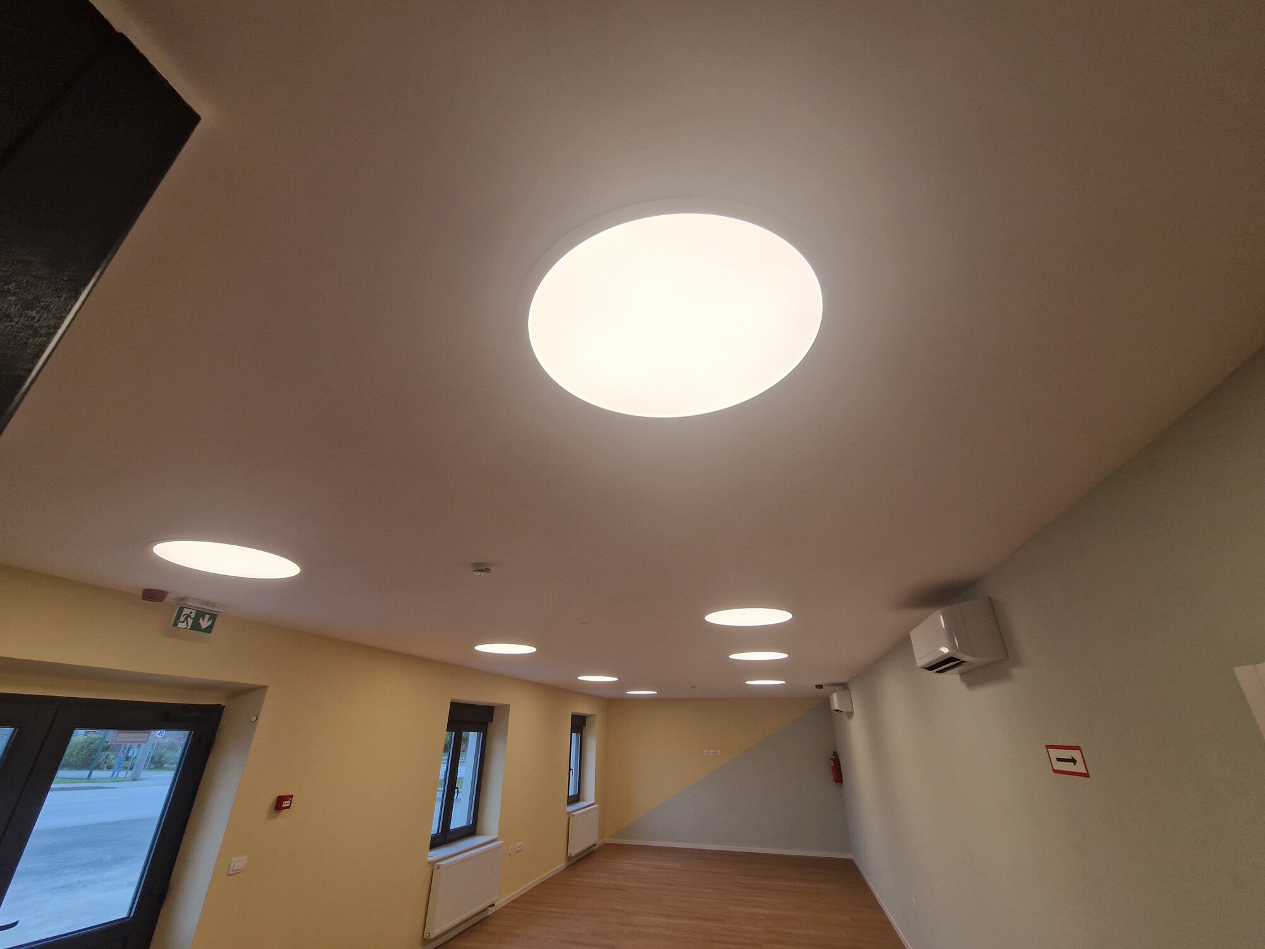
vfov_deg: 89.9
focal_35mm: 13
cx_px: 632
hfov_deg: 106.2
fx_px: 475
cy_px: 474
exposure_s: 1/129
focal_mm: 2.2
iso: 50
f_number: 2.2
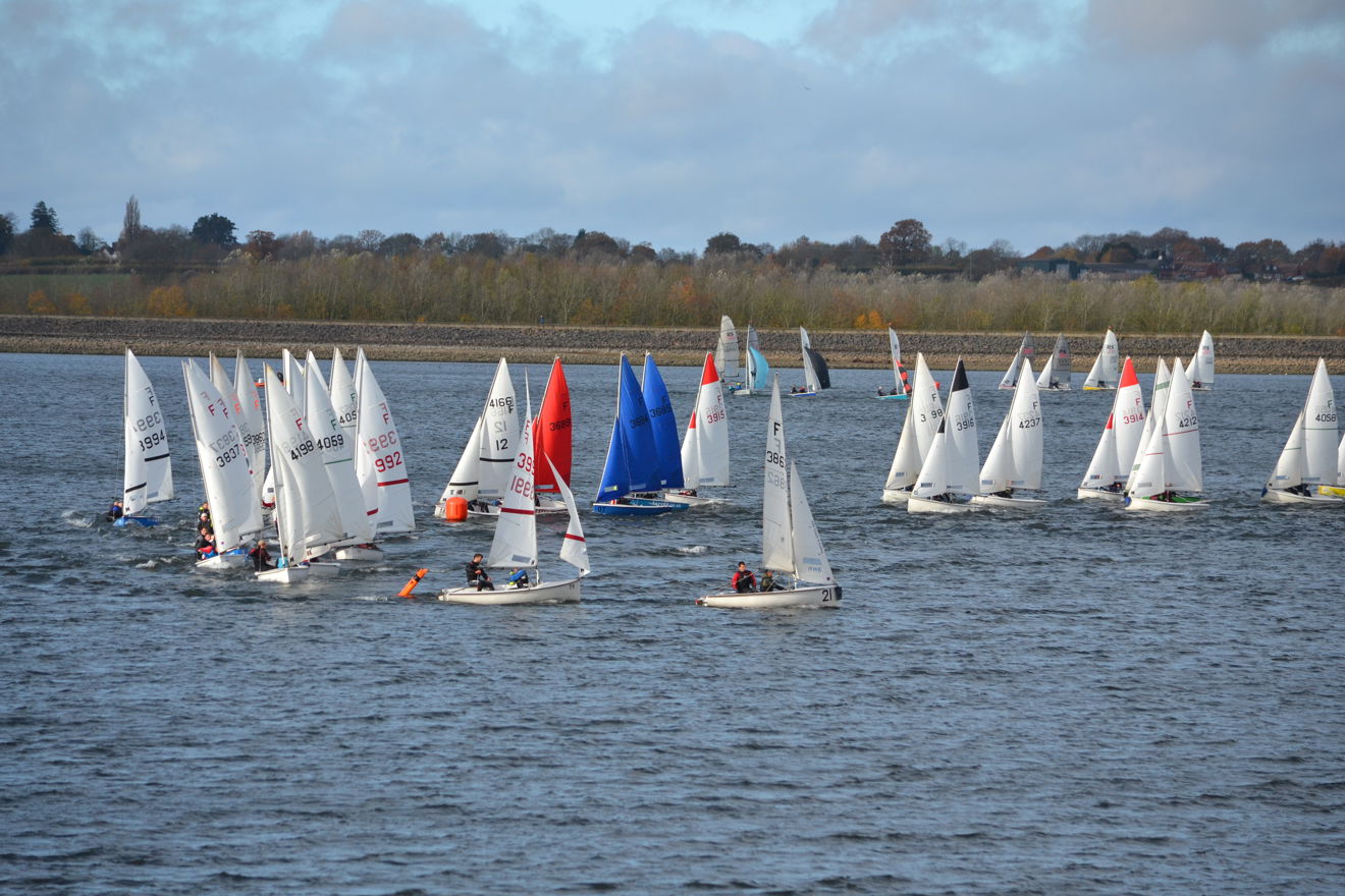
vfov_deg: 6.5
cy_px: 448
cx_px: 672
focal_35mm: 210
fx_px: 7845
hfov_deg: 9.8
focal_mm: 140
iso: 400
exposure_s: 1/1600
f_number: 5
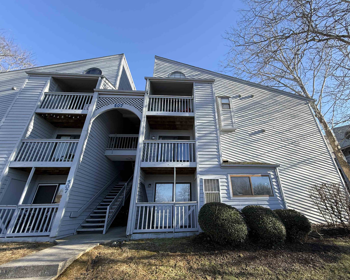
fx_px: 155
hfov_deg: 96.6
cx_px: 190
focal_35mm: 15
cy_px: 140
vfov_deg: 84.0
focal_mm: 2.22
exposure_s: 1/458
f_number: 2.2
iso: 50
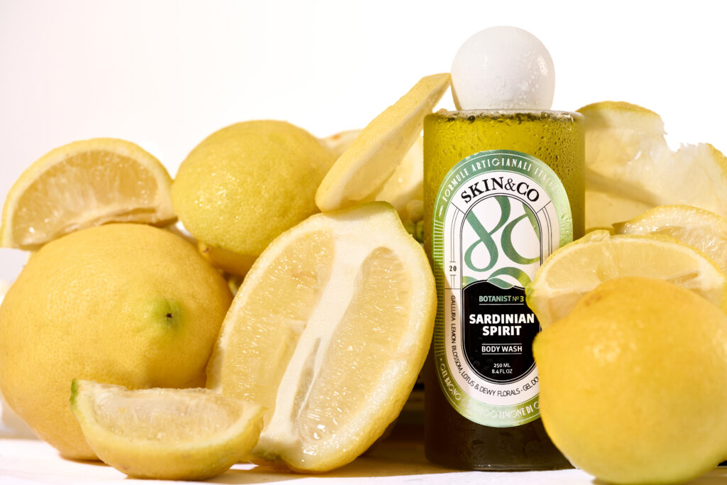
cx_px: 364
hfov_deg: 19.5
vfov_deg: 13.0
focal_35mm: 105
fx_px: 2121
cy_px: 242
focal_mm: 105
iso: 64
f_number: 6.3
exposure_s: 1/160
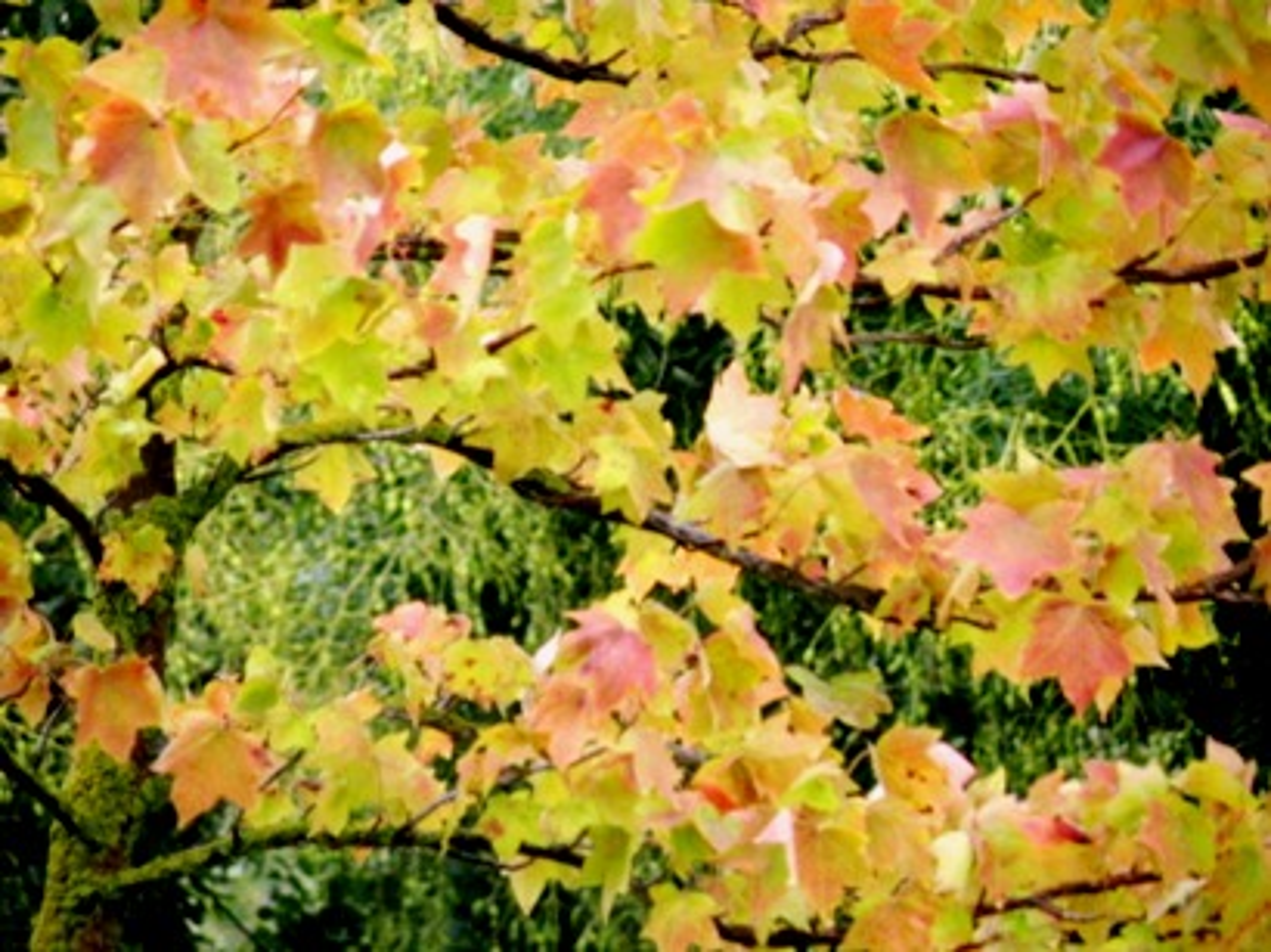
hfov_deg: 4.1
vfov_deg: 3.1
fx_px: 17834
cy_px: 476
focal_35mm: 486
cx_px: 636
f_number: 4.5
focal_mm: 84.2
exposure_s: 1/155
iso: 400
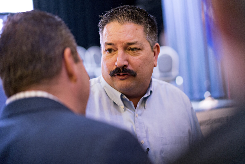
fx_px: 374
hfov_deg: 36.2
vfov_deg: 24.6
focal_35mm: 55
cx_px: 122
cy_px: 82
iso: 2500
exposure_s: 1/80
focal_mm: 55
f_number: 1.8
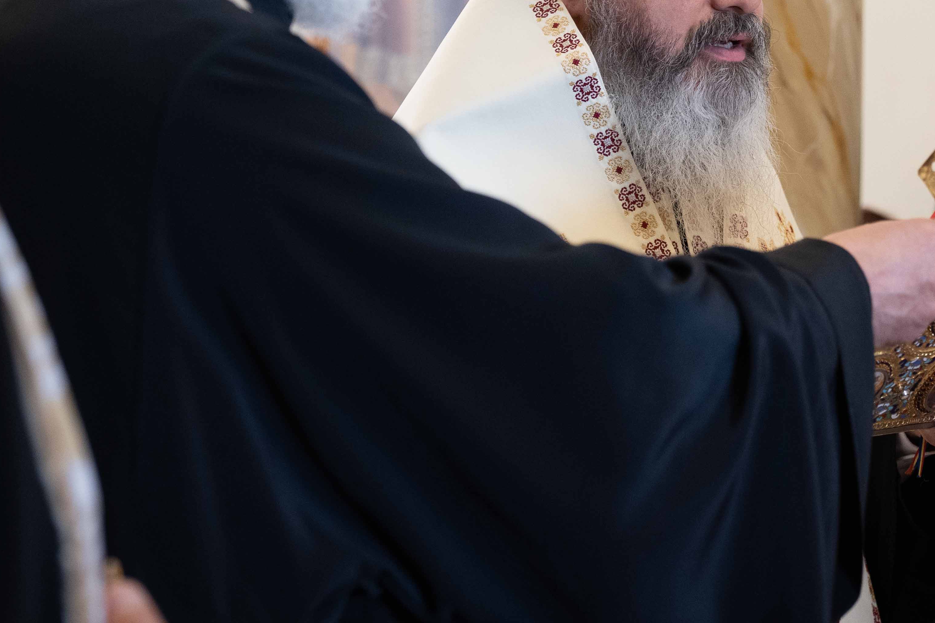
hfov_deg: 20.8
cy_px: 140
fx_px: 2493
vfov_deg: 14.2
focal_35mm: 96
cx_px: 824
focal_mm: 49
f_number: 3.2
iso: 2500
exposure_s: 1/100
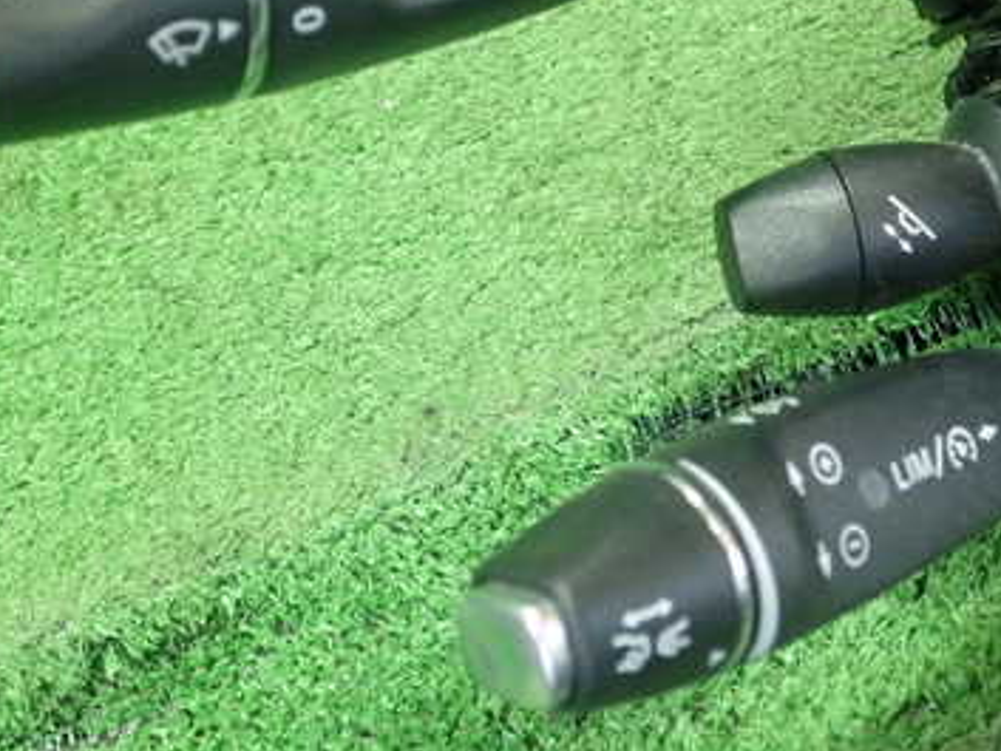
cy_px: 238
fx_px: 1475
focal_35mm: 51
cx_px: 502
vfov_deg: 28.4
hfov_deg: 37.5
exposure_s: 1/125
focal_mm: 5.5
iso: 640
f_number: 2.3
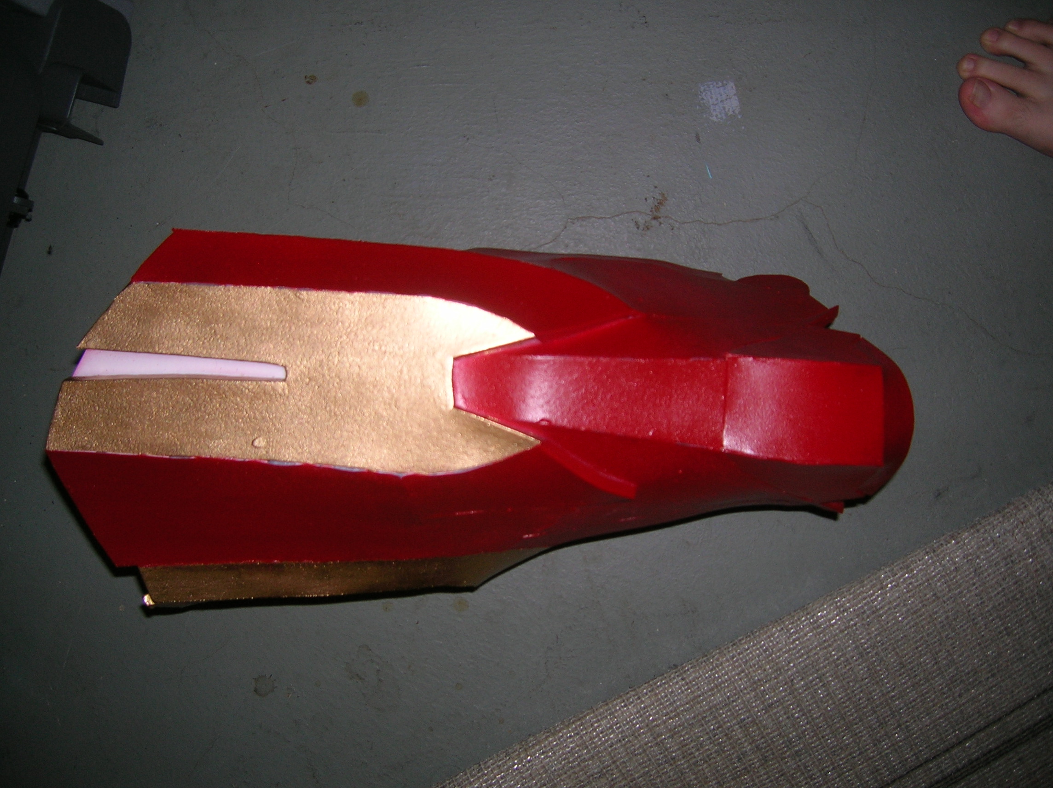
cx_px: 526
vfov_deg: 41.7
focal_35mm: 34
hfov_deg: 54.0
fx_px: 1033
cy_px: 394
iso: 50
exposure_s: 1/60.1
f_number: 2.9
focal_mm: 5.7
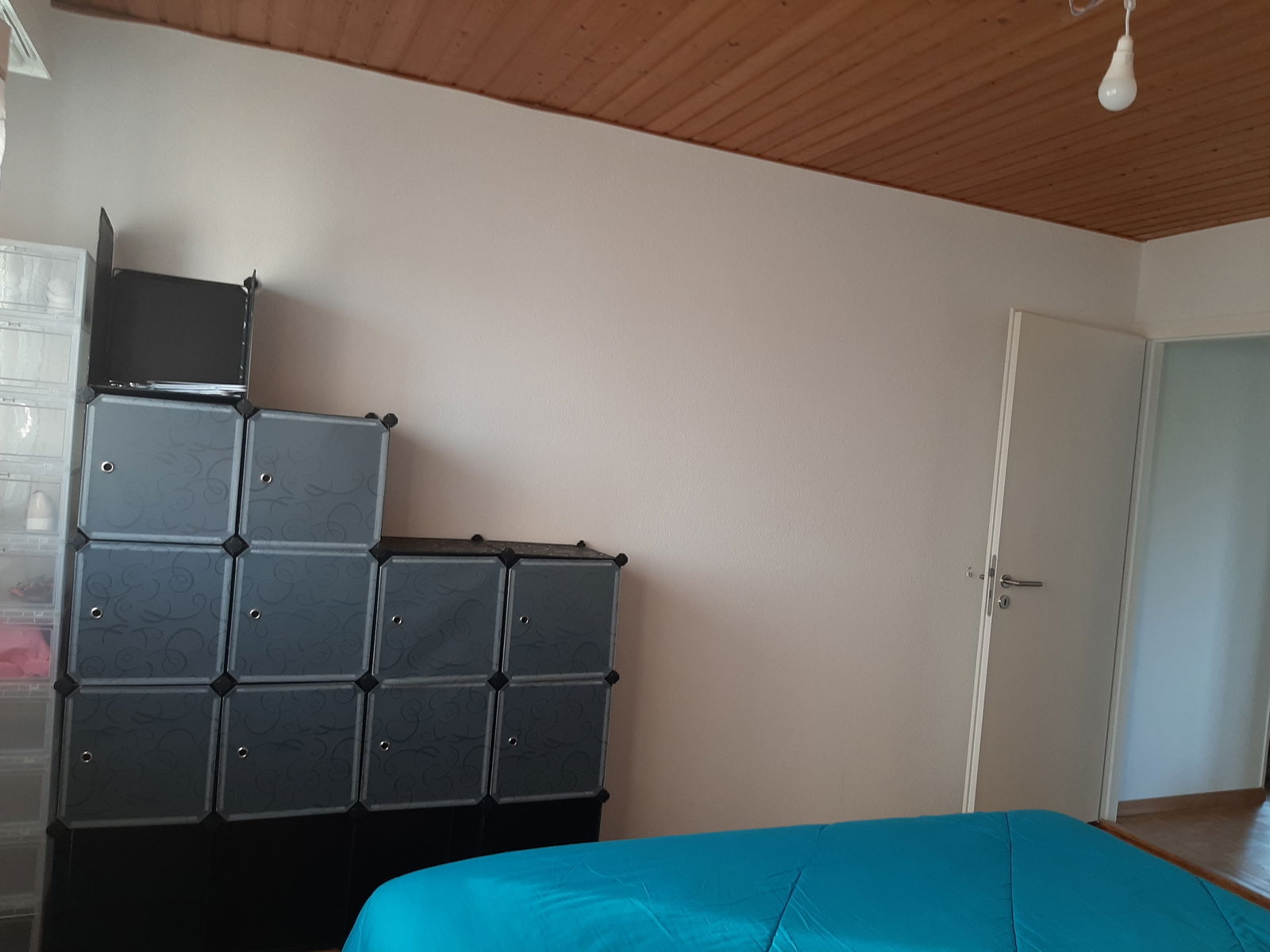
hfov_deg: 67.3
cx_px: 635
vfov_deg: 53.1
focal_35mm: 26
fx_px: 954
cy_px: 476
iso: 64
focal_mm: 3.93
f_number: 1.7
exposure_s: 1/60
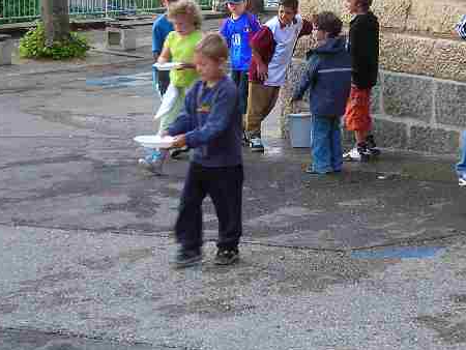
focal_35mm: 90
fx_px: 1212
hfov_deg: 21.7
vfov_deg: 16.4
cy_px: 97
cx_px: 307
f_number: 3.2
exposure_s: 1/66
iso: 50
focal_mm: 6.3
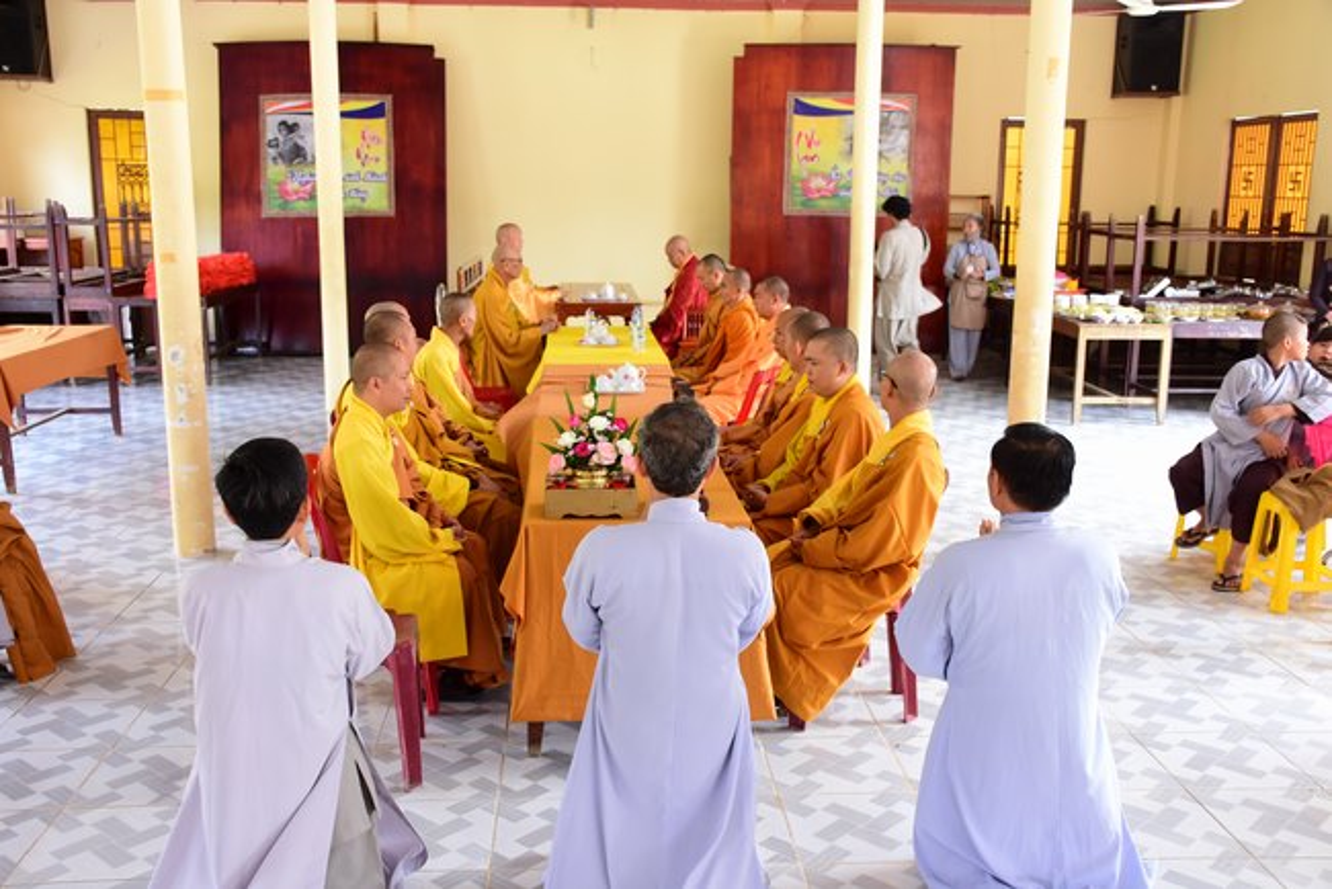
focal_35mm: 36
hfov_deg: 53.1
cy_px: 444
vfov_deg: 36.9
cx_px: 666
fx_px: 1333
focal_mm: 24
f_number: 5.6
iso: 640
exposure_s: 1/50
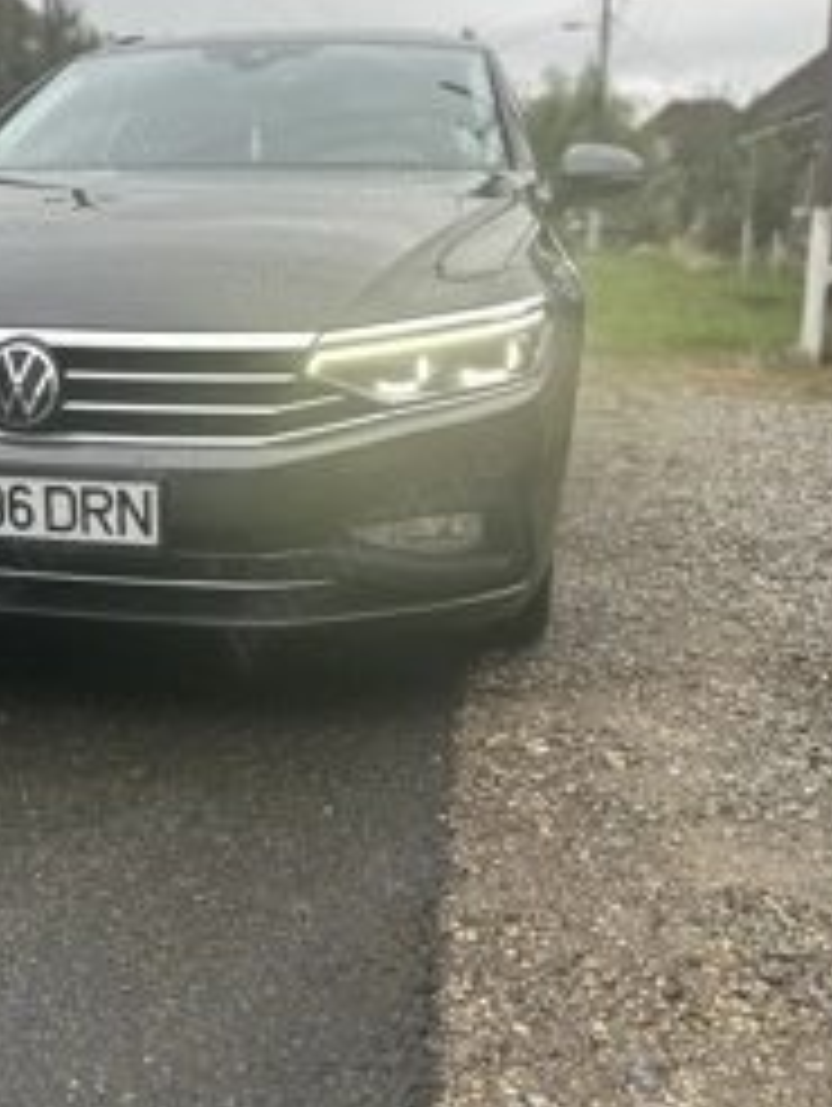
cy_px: 621
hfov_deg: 36.0
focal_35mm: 39
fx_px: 1248
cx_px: 207
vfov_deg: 47.7
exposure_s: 1/286
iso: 80
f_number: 1.78
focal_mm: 6.86
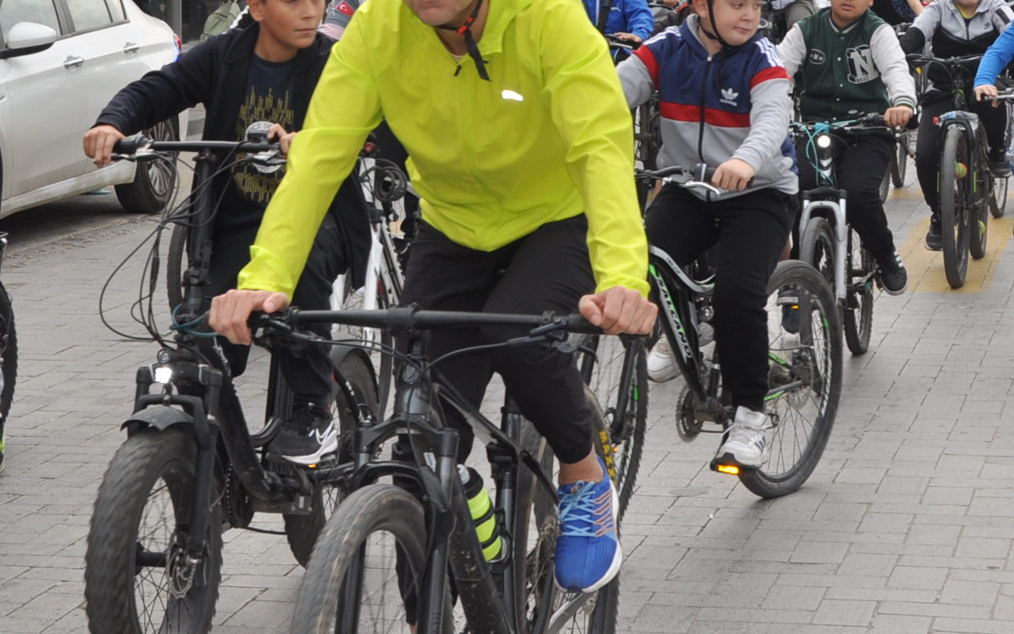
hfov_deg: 19.1
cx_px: 392
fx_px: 3012
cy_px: -24
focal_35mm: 109
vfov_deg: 11.9
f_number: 10
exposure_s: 1/200
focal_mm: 28
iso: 200
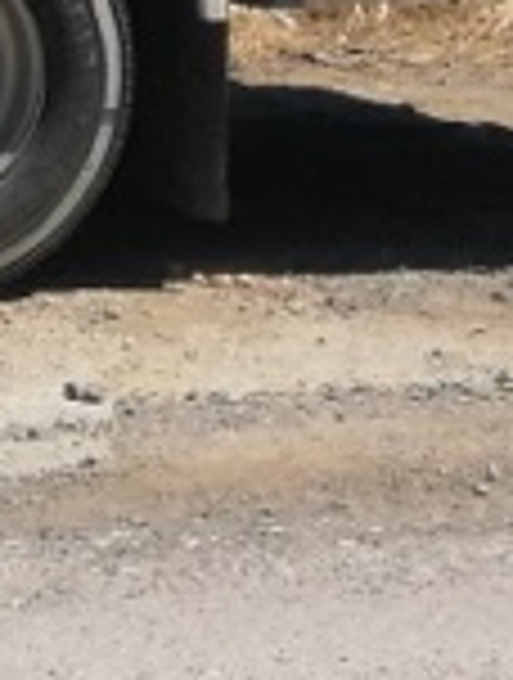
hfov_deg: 6.1
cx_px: -1386
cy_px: -621
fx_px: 4211
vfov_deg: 8.8
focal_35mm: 214
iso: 50
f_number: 1.8
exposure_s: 1/1727
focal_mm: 3.95
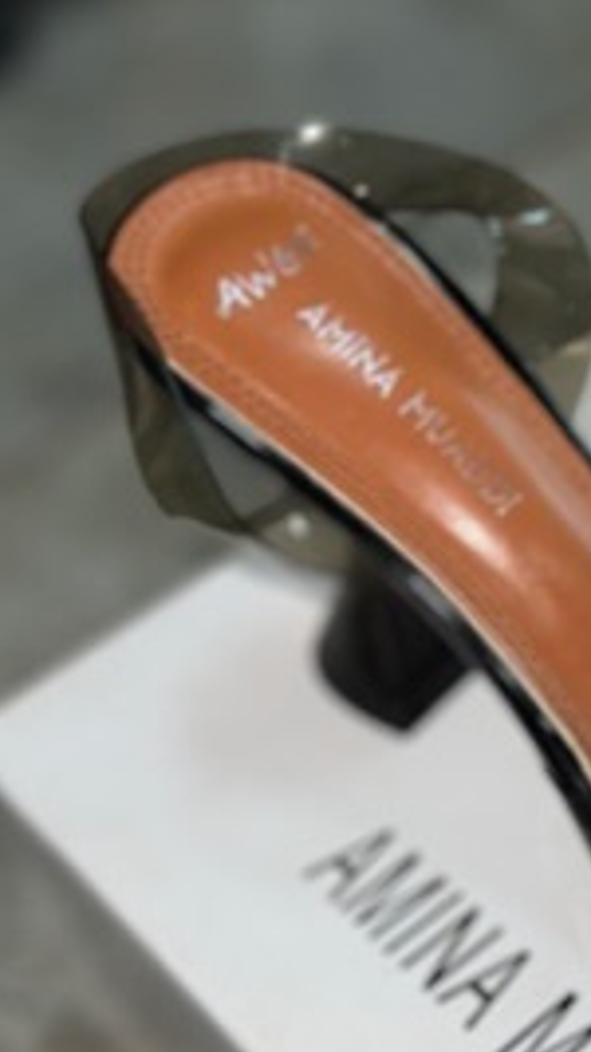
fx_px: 1896
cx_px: 756
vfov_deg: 30.8
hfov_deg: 16.8
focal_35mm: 68
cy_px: 678
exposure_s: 1/433
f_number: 1.5
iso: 32
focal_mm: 5.7
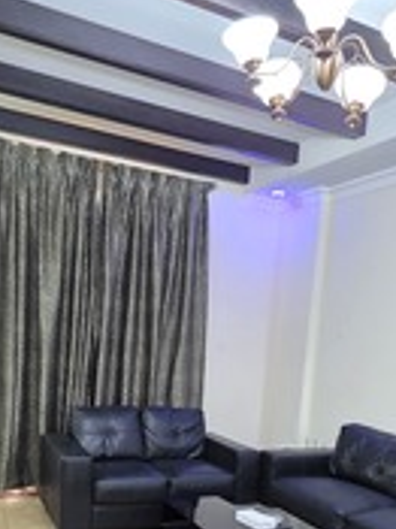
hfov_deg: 41.7
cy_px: 422
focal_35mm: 34
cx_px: 198
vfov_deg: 50.8
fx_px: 519
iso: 800
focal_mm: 2.2
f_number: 1.9
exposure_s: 1/33.3
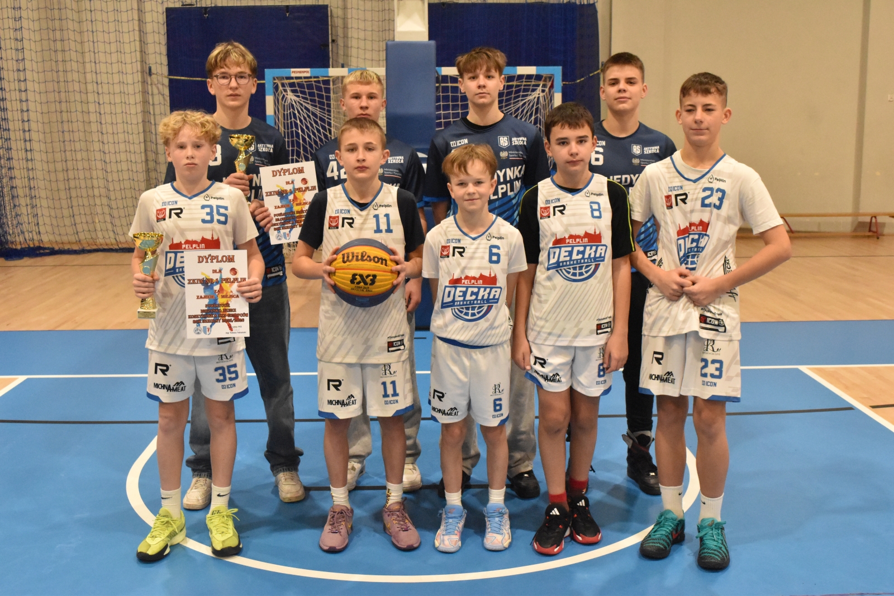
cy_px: 298
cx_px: 447
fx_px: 1006
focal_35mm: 40
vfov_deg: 33.0
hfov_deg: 47.9
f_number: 7.1
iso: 5000
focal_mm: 27
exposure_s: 1/200
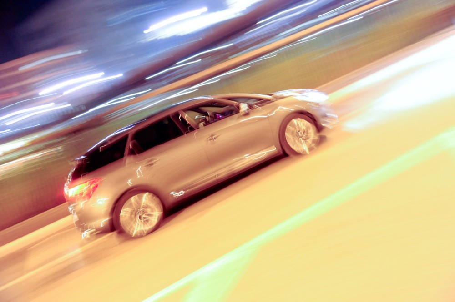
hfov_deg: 50.7
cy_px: 151
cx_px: 228
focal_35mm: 38
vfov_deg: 35.0
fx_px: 480
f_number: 4
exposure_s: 1/6
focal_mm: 38
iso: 3200
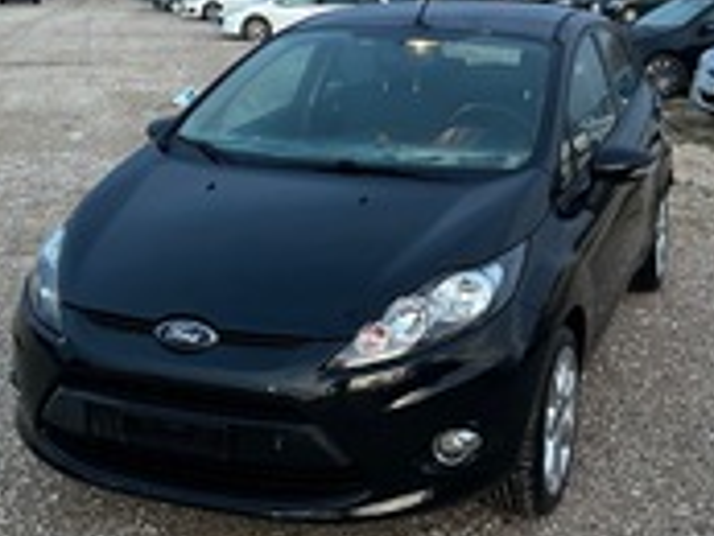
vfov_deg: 27.0
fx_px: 1115
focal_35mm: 54
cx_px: 409
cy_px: 206
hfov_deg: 35.5
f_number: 1.5
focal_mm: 5.7
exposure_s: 1/50
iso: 500
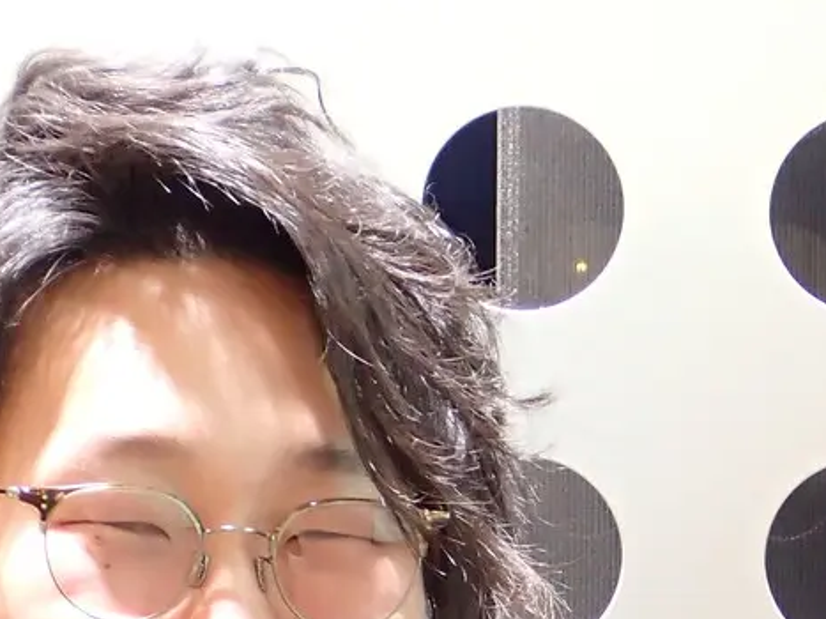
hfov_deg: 14.2
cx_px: 766
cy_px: 803
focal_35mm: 137
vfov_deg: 10.6
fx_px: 3268
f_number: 2.8
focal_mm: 7.34
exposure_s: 1/40
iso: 500
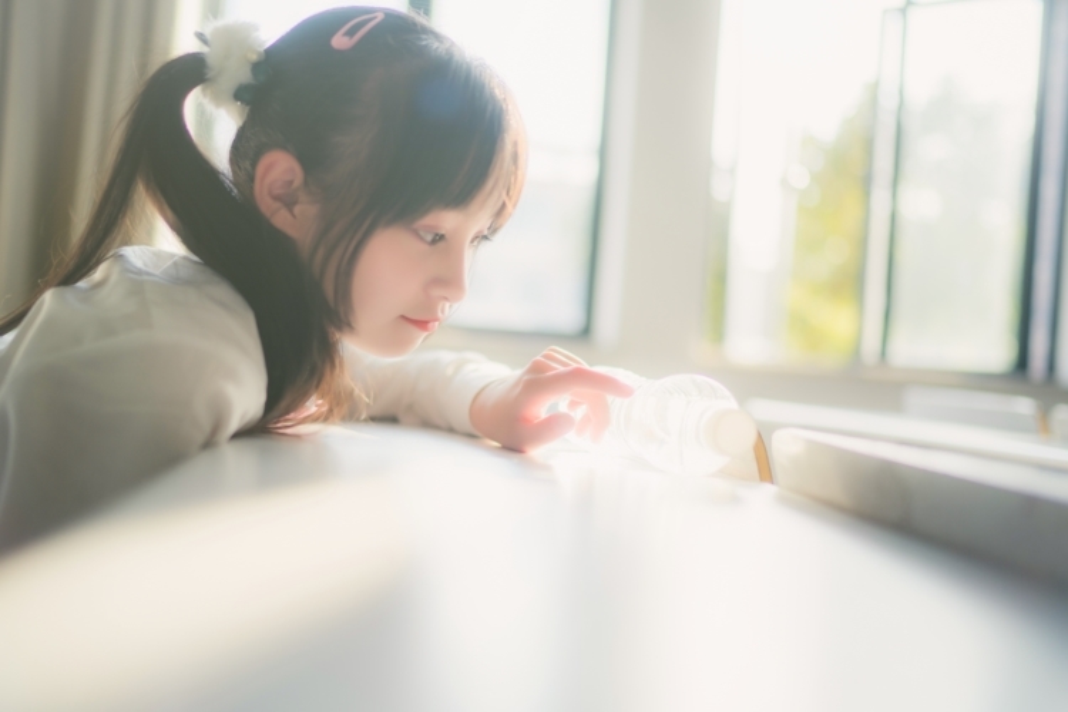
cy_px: 356
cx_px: 534
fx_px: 1038
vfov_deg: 37.9
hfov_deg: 54.4
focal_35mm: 35
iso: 100
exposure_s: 1/640
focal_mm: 35
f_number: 1.4
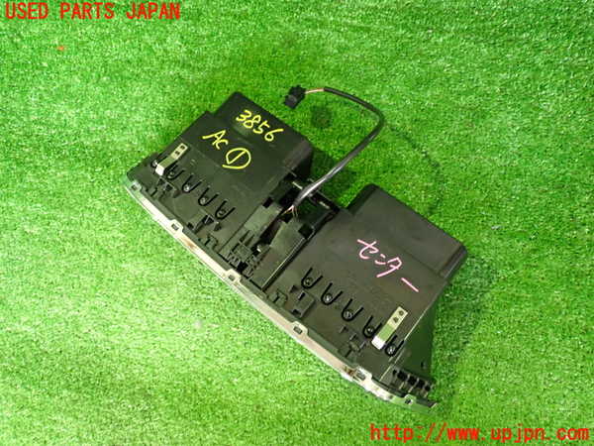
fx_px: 515
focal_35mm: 30
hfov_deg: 60.0
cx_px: 297
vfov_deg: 46.8
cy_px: 223
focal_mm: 5.4
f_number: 2.3
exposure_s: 1/30
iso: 800
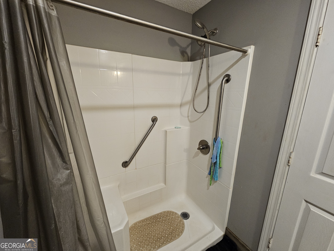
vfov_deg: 89.9
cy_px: 126
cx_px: 167
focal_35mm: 13
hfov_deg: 106.2
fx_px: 125
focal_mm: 2.2
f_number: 2.2
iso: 500
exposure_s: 1/30
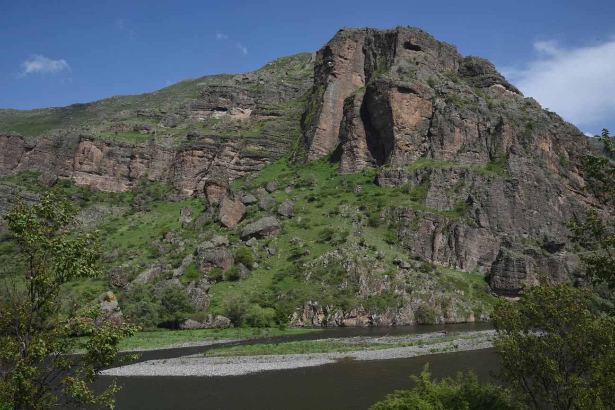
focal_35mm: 50
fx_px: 854
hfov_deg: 39.6
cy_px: 205
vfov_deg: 27.0
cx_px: 308
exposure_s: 1/125
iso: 125
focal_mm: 50
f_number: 14
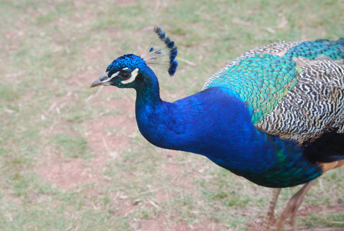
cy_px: 116
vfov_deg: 11.7
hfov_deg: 17.5
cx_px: 172
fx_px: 1119
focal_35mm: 117
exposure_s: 1/125
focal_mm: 78
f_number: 6.3
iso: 200
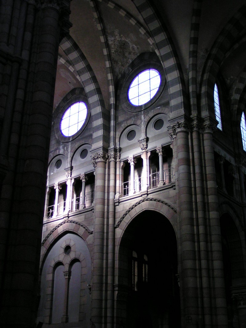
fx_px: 426
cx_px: 123
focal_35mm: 45
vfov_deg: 42.1
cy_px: 164
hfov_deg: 32.2
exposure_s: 1/25
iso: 200
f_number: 2.8
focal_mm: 6.9
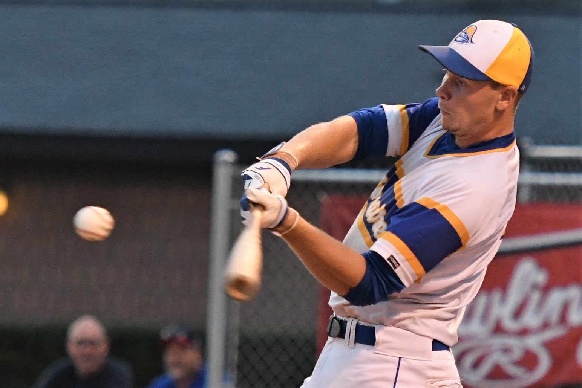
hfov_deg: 9.5
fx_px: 3517
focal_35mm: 218
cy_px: 194
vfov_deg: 6.3
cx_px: 291
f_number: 2.8
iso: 3600
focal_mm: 145
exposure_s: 1/1250
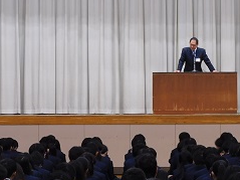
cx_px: 206
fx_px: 1739
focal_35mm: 251
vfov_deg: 5.9
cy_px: 66
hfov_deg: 7.9
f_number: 5
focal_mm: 22.4
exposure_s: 1/8
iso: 125
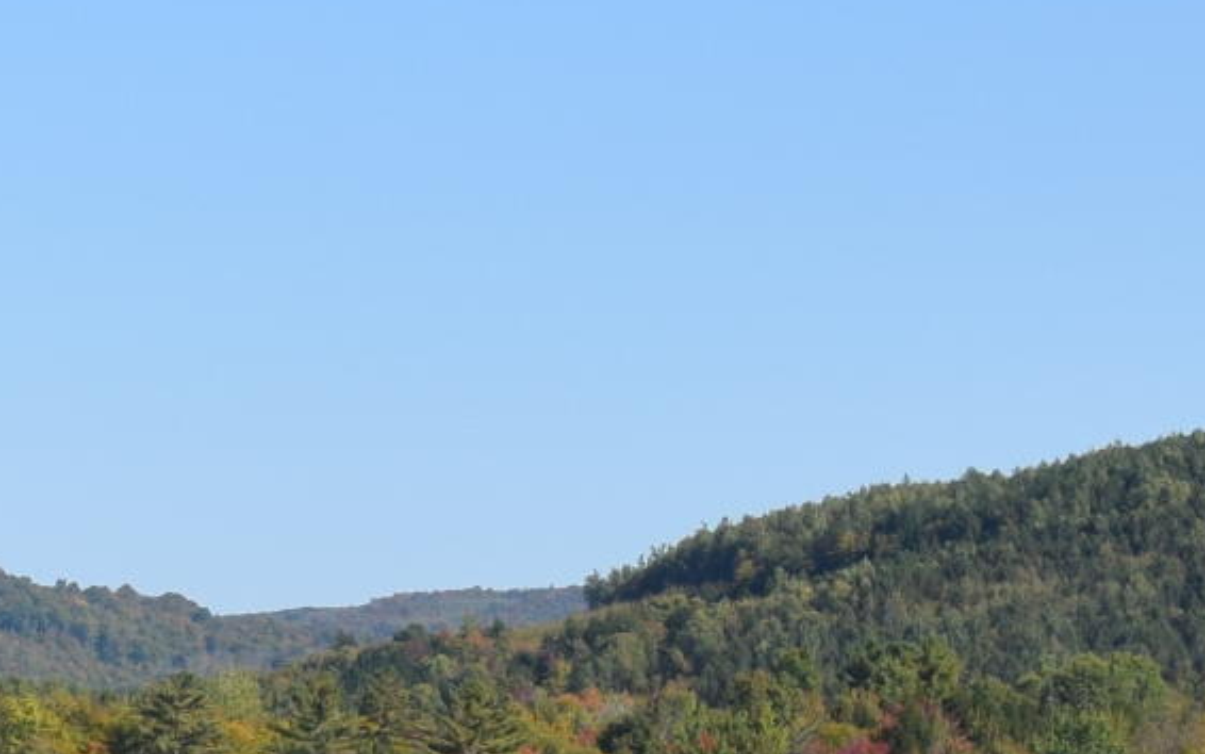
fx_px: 9319
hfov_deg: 7.2
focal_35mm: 284
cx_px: -909
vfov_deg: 4.6
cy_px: 807
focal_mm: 35
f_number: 10
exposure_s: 1/400
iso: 200
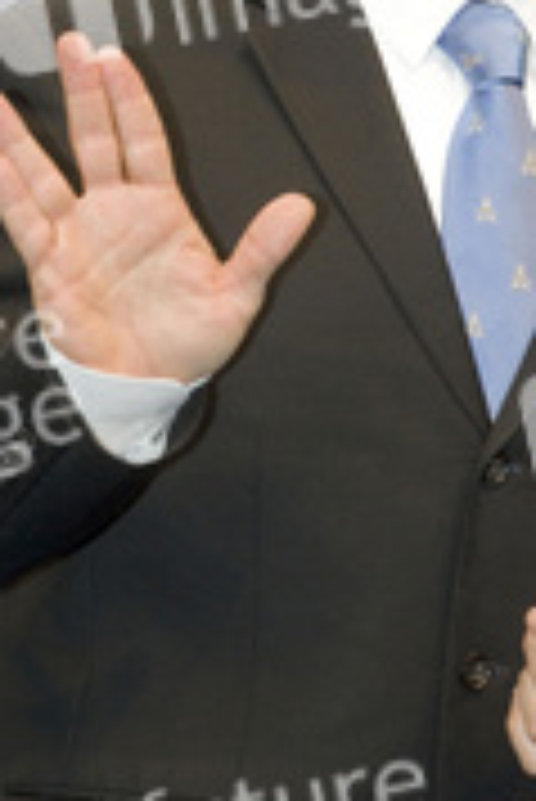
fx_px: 6753
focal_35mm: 303
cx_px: 342
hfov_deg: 4.5
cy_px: 194
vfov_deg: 6.8
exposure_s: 1/250
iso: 1600
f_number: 9
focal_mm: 135
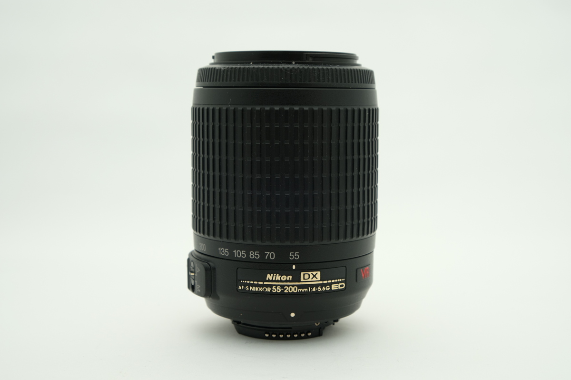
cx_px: 286
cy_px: 190
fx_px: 887
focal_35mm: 56
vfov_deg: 24.2
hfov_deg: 35.7
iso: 200
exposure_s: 1/125
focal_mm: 37.4
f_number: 8
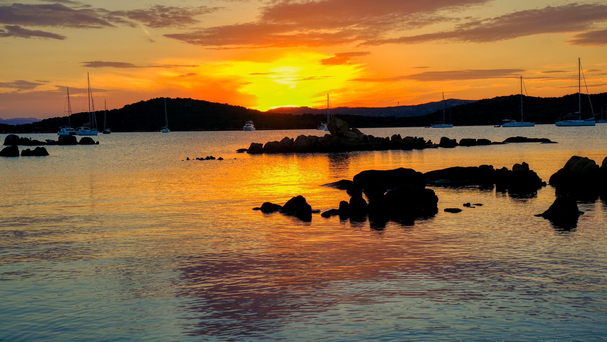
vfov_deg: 23.9
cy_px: 154
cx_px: 301
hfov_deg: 41.3
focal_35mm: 50
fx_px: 805
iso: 160
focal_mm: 31.5
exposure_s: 1/70
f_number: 9
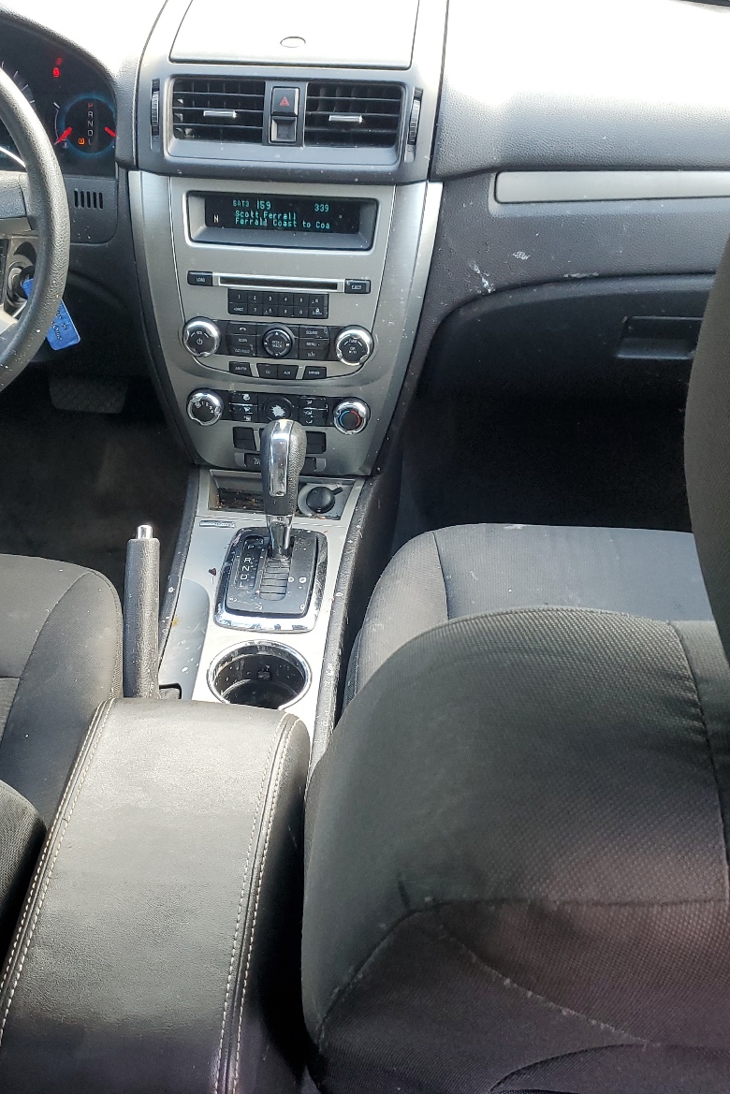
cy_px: 537
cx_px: 274
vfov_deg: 51.9
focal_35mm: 37
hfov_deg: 35.8
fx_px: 1125
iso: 85
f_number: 1.5
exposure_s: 1/120
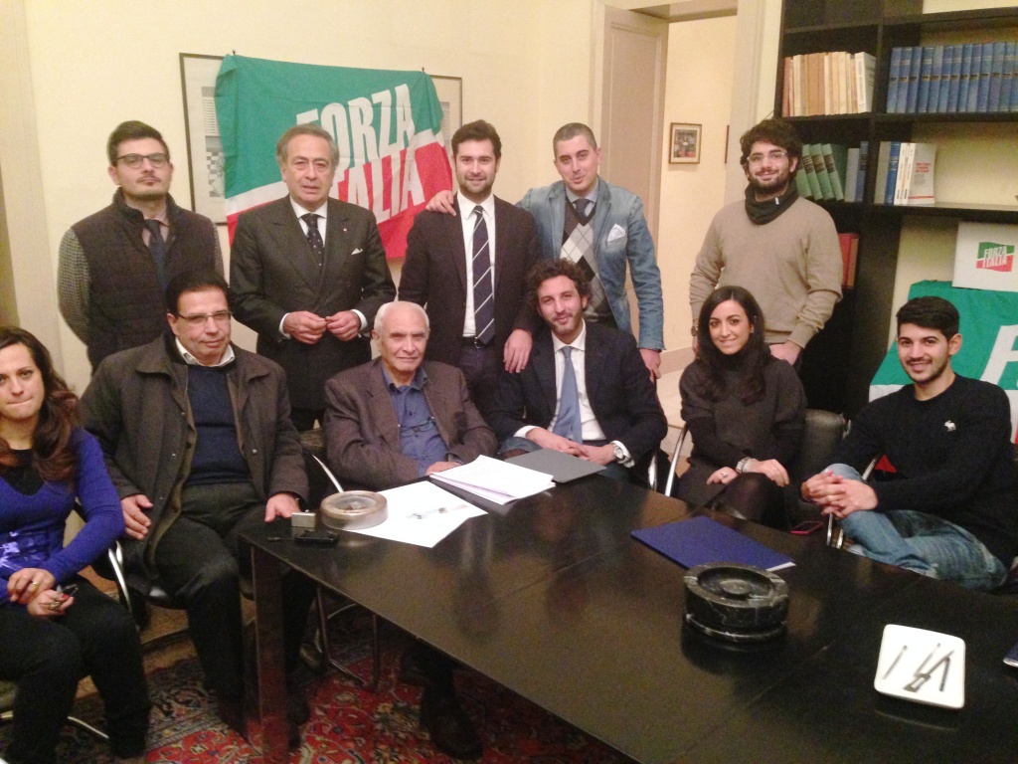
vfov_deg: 42.9
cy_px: 382
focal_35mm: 33
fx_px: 970
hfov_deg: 55.4
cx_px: 509
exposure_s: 1/15
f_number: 2.4
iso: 500
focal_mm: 4.12
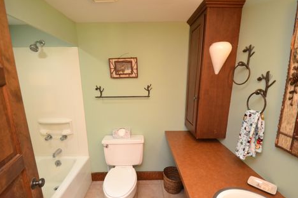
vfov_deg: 73.6
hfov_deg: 96.7
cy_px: 104
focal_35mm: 16
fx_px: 132
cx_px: 144
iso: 3200
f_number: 3.5
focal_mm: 10
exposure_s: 1/60
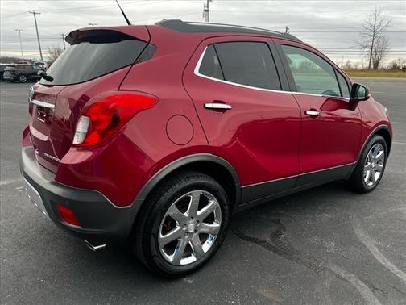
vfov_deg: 53.1
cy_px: 152
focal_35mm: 26
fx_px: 305
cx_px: 203
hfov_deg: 67.3
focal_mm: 5.7
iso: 50
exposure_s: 1/411
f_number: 1.5
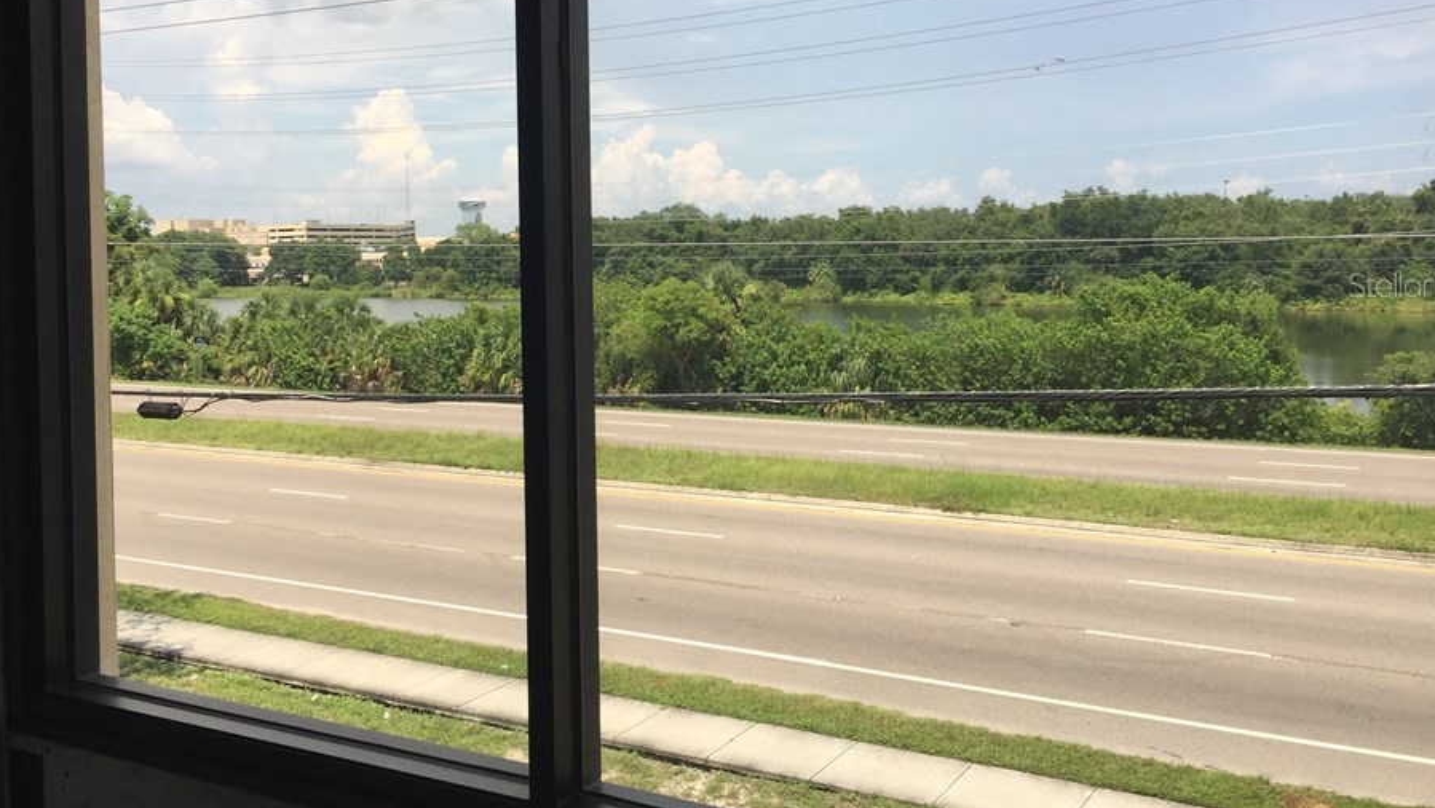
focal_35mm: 36
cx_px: 682
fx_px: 1370
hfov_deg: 55.3
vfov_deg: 32.6
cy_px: 284
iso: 32
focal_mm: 4.15
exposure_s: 1/775
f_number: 2.2
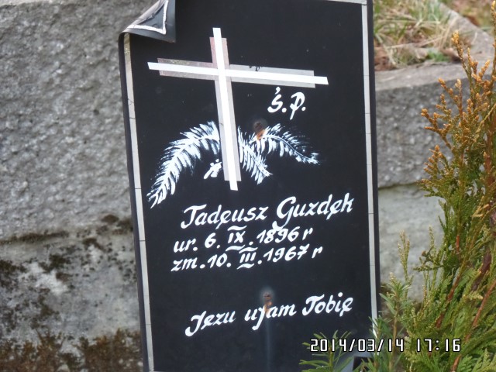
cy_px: 186
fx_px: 1633
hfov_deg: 17.3
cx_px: 248
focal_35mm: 114
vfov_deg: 13.0
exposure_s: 1/60
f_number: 4
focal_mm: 20.3
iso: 640
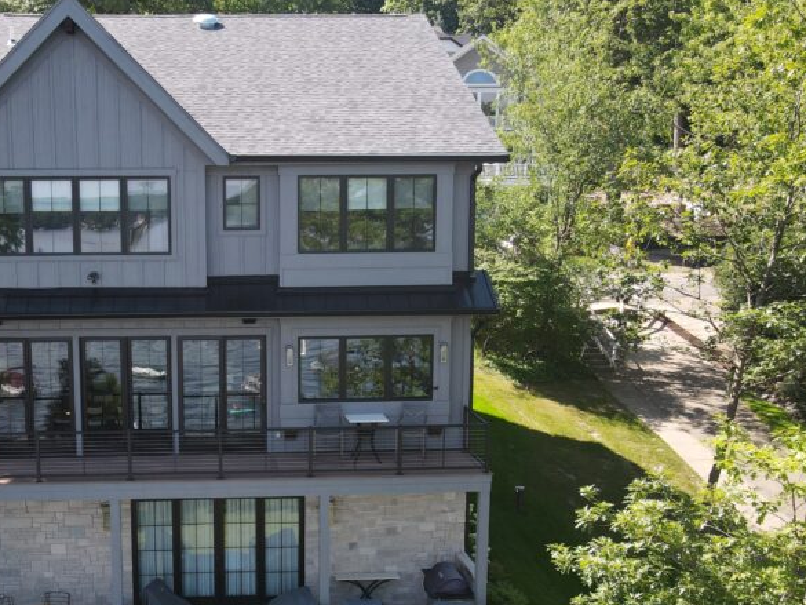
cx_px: 249
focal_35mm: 42
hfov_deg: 43.9
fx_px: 978
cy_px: 373
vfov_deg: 34.2
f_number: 2.8
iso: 100
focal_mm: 4.5
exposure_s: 1/180
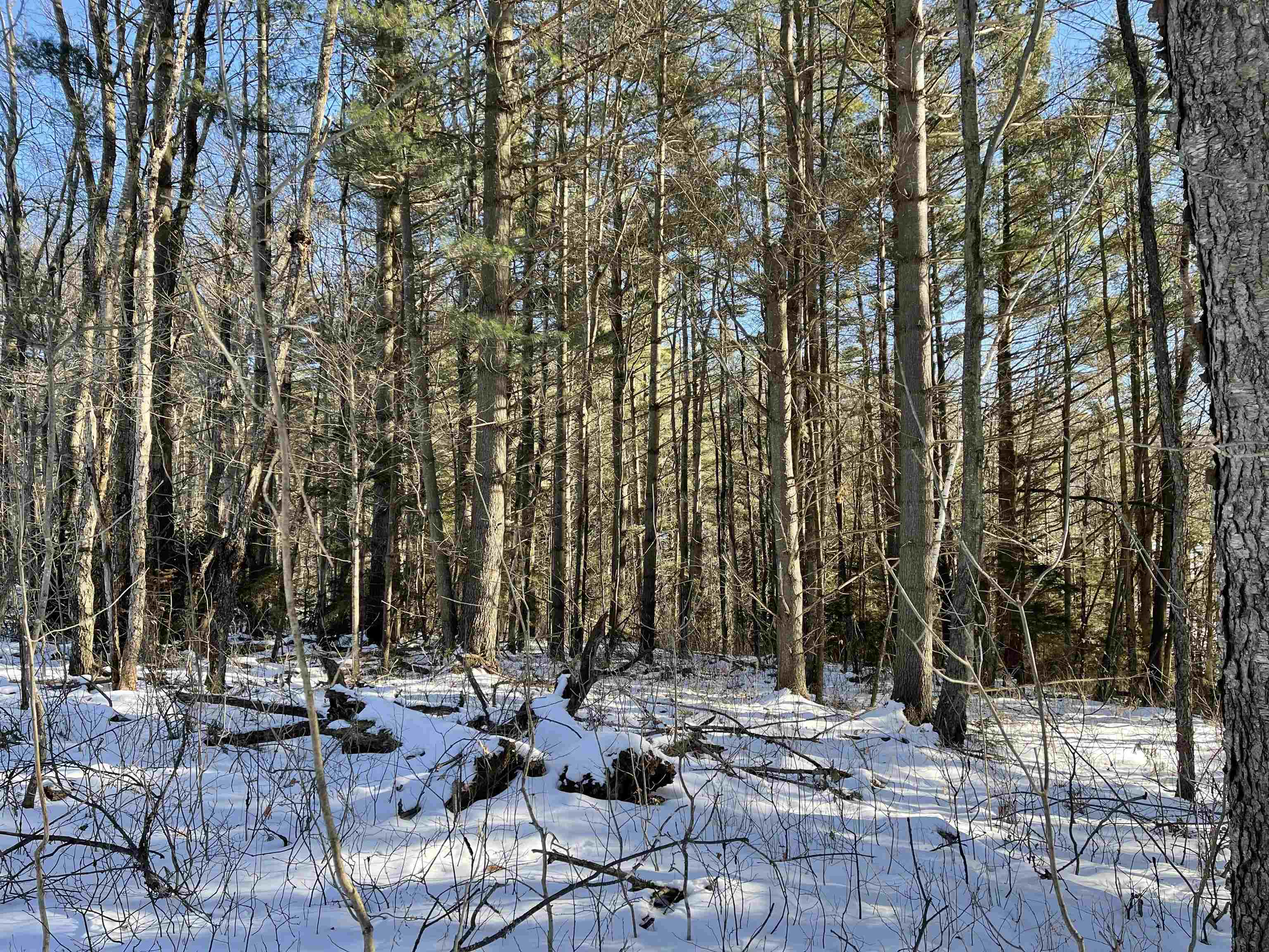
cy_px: 476
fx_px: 953
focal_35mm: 26
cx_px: 634
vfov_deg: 53.1
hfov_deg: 67.3
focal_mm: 5.1
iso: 32
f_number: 1.6
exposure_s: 1/435
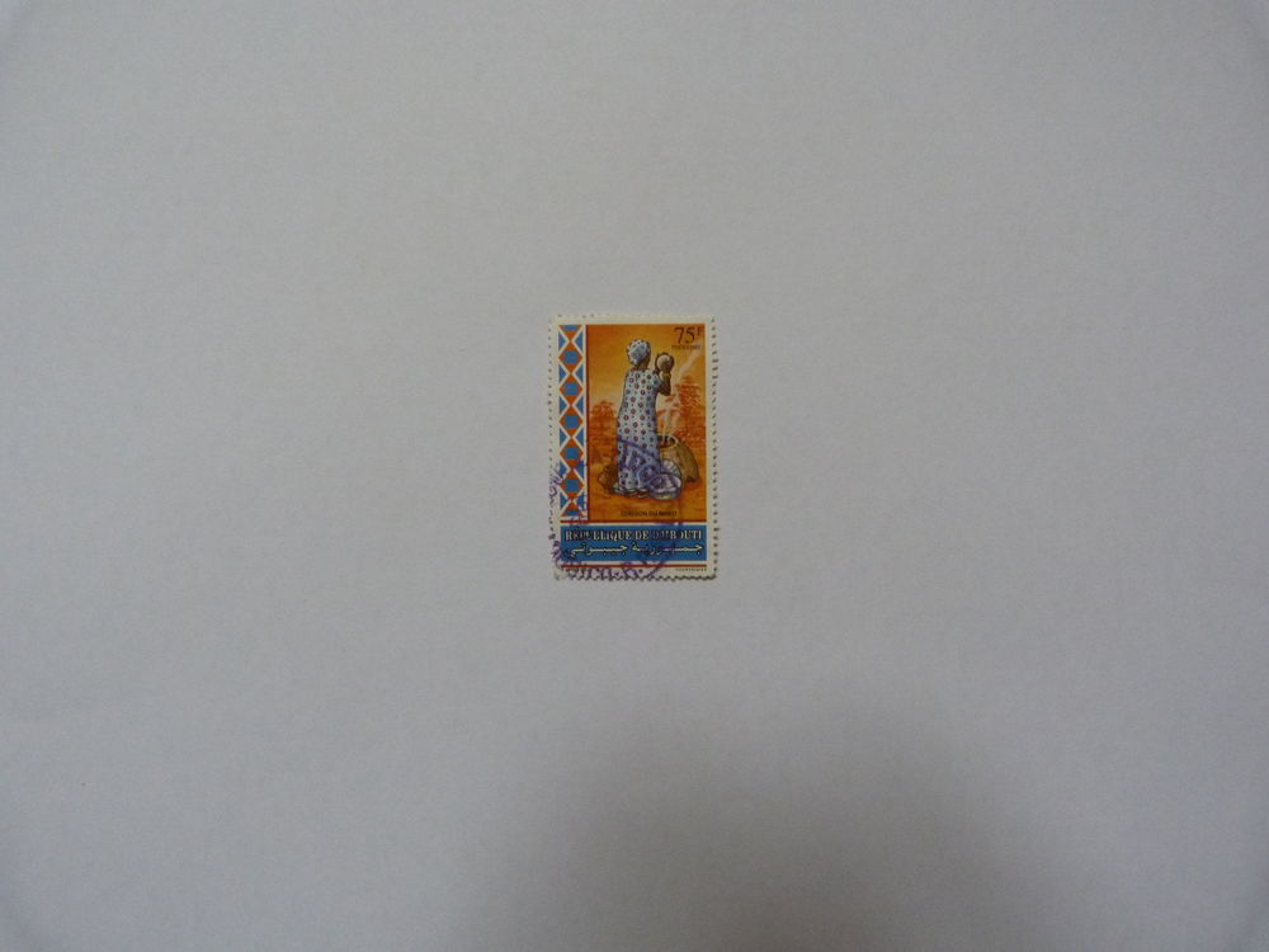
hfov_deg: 69.4
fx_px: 916
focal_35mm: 25
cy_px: 476
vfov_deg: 54.9
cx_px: 634
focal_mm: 4.5
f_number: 2.8
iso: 400
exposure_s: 1/60
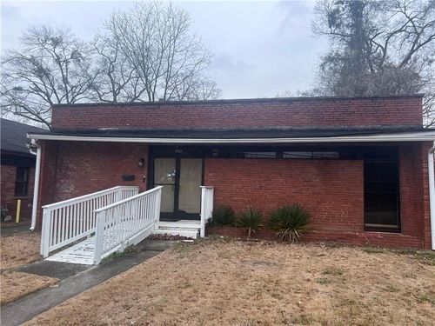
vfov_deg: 53.1
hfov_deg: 67.3
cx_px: 218
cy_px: 163
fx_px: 327
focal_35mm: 26
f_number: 1.5
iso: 50
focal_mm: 5.7
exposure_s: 1/1361
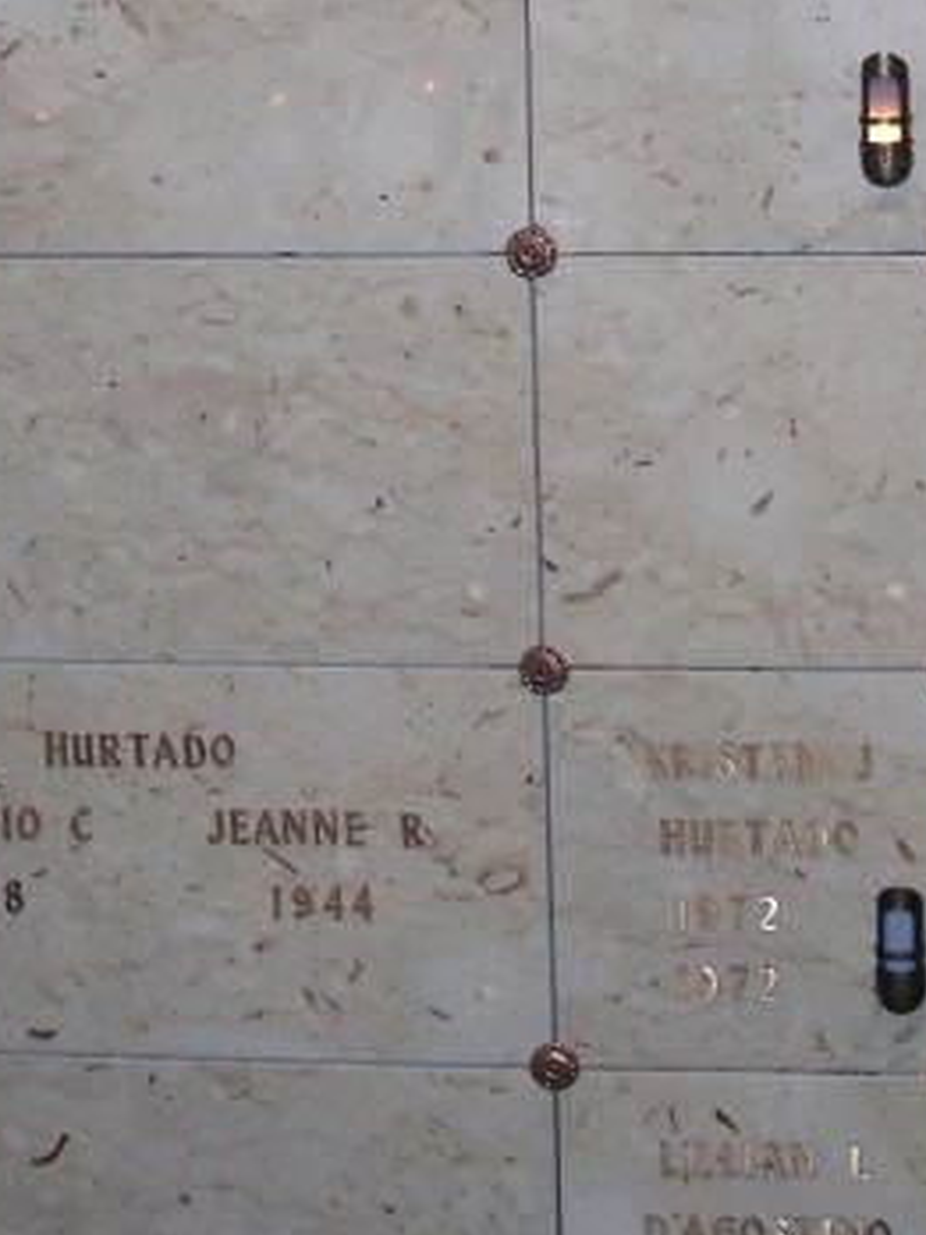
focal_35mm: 109
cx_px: 802
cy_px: 50
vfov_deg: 17.7
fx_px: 3888
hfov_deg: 13.5
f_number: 2.8
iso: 200
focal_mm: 7.8
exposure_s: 1/60
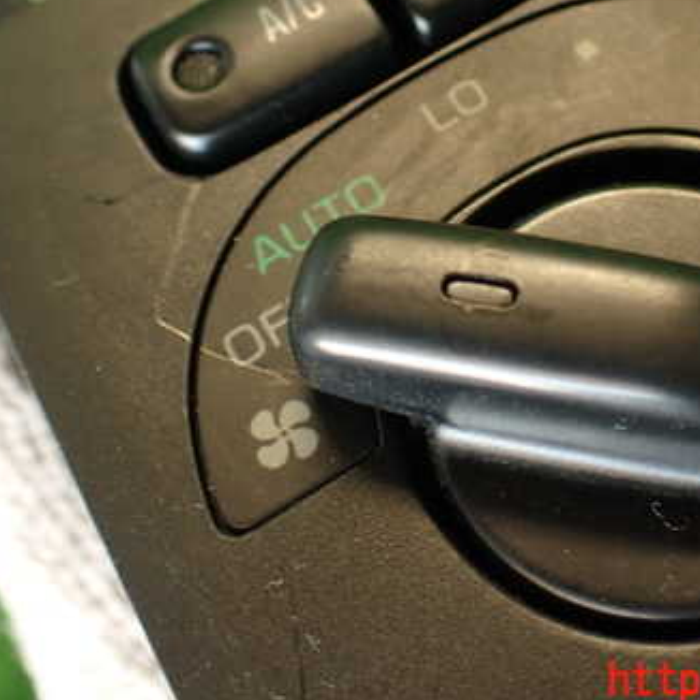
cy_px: 225
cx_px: 449
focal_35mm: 52
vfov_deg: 32.5
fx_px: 1190
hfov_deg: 32.6
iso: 200
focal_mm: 5.79
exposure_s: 1/30
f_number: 2.4
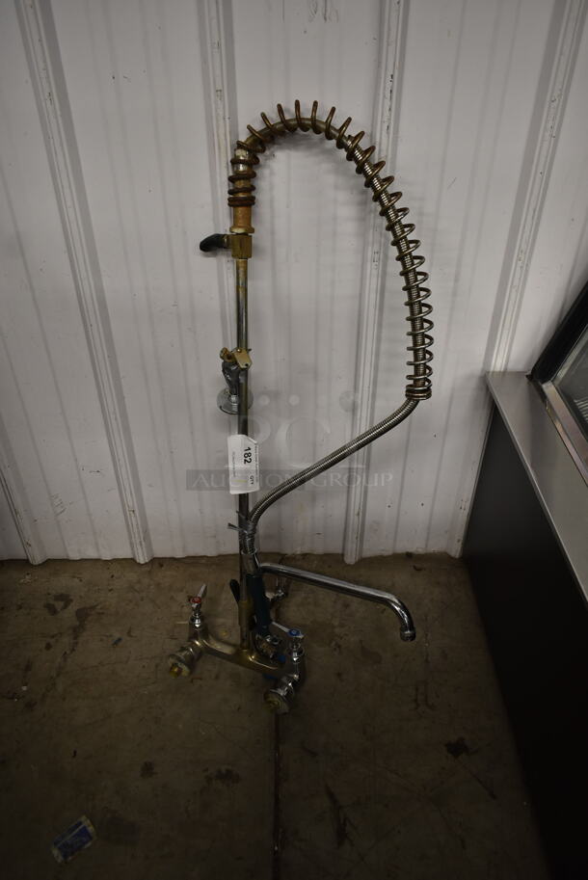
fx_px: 660
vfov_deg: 67.3
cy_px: 440
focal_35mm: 27
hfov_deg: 48.0
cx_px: 294
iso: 400
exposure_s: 1/30
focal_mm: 18
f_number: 3.5
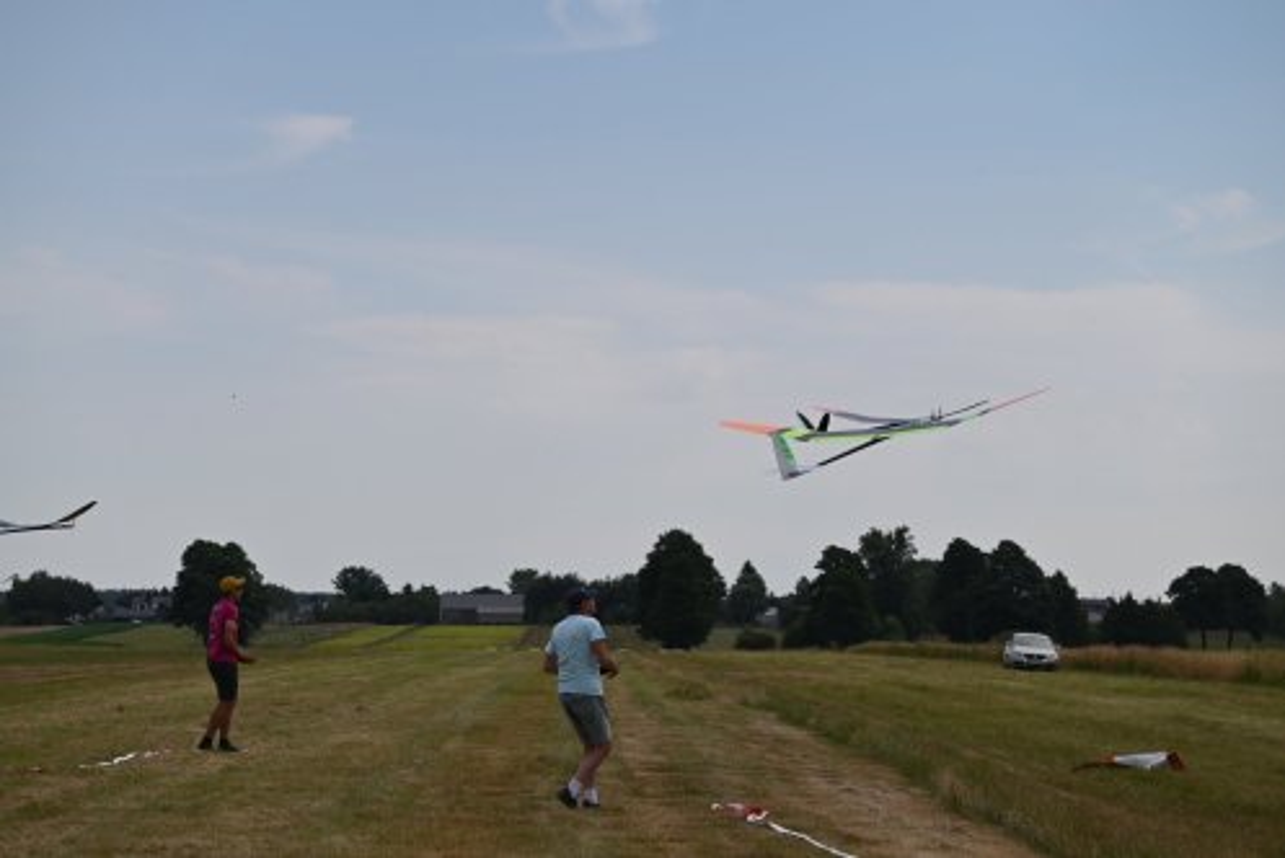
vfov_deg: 11.4
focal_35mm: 120
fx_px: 4286
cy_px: 429
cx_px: 642
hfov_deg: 17.1
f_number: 9
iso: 320
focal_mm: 120
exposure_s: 1/1250
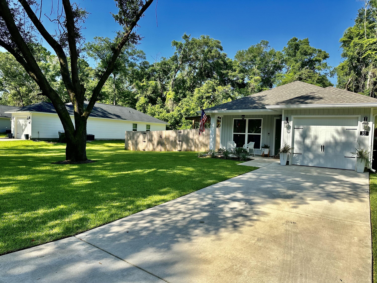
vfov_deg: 56.8
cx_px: 188
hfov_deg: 71.6
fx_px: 261
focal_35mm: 24
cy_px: 142
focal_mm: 6.86
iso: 80
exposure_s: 1/2203
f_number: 1.78
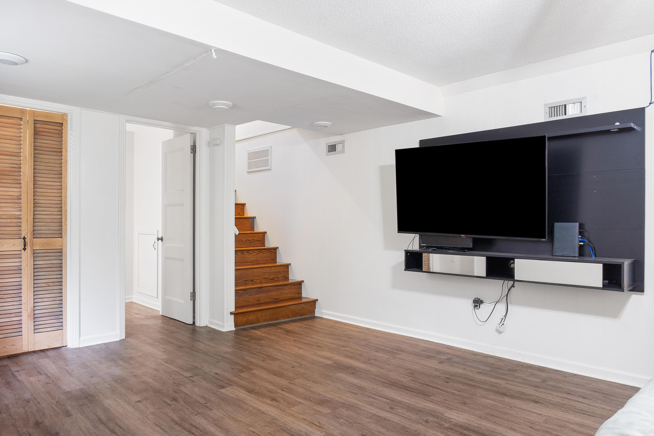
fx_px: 436
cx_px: 327
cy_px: 218
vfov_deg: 53.1
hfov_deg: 73.7
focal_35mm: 24
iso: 250
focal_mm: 16
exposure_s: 1/3
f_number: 9
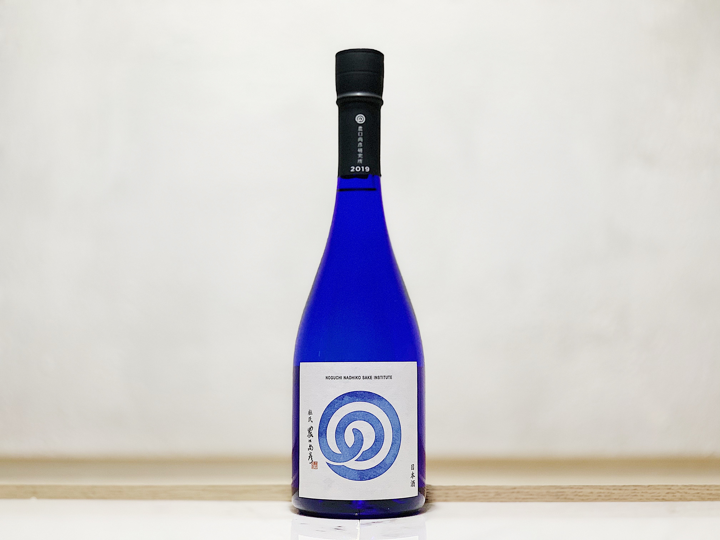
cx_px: 360
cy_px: 270
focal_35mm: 52
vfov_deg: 28.0
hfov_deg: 36.8
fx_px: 1082
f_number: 2.4
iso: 125
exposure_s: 1/106
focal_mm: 6
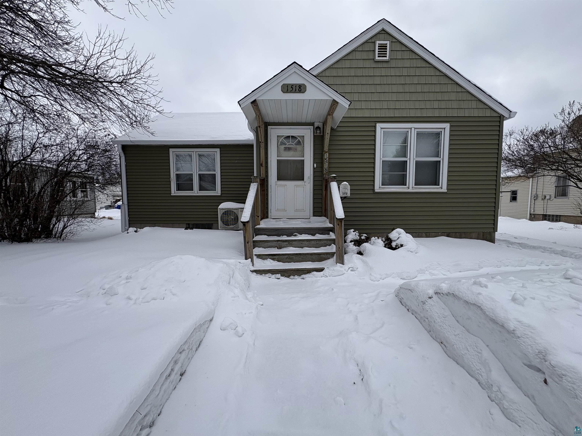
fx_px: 235
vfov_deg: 85.7
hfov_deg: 102.1
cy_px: 218
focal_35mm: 14
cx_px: 291
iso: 50
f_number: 2.2
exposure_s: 1/1637
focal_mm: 2.22
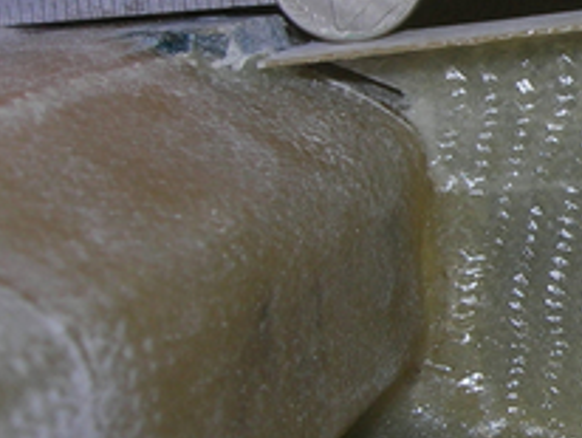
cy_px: 107
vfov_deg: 12.5
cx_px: 876
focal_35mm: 118
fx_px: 1986
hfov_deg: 15.4
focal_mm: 7.8
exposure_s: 1/60.1
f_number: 4.8
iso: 64
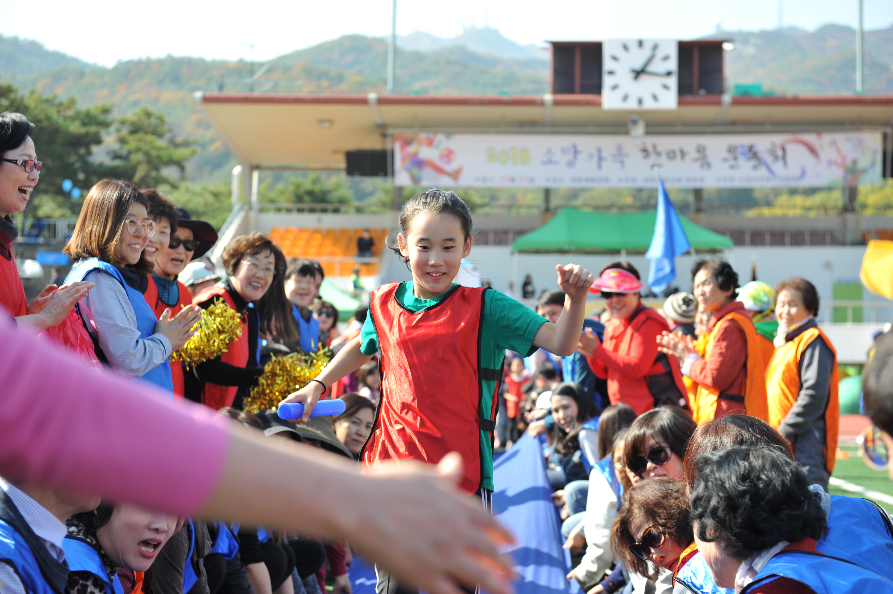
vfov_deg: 19.4
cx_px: 446
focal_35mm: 70
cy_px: 297
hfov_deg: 28.9
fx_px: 1735
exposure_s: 1/400
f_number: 5
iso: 200
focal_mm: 70
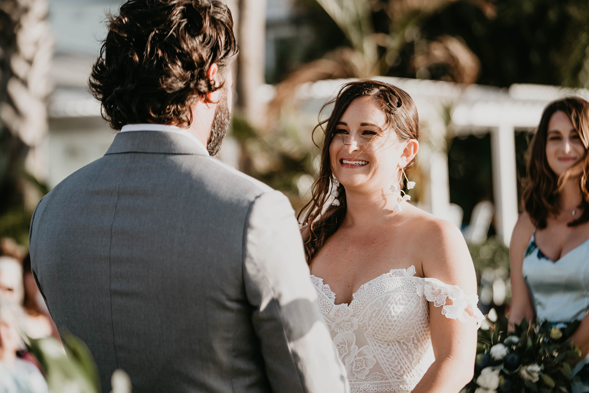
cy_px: 196
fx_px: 1898
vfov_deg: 11.8
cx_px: 294
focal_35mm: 116
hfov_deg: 17.6
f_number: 3.5
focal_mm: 116
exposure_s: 1/800
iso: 125
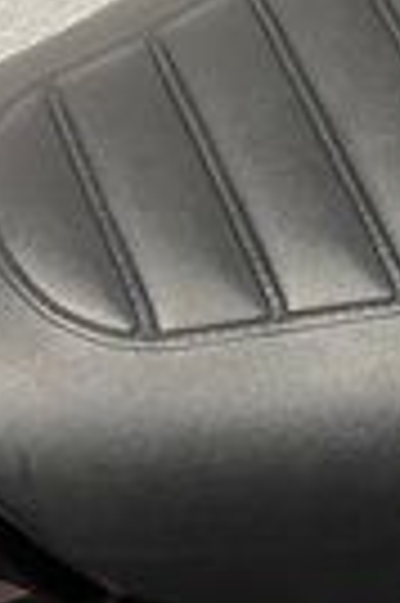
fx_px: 2155
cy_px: -4
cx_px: 899
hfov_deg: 9.6
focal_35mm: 129
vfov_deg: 15.6
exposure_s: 1/50
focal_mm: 5.1
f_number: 1.6
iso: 125
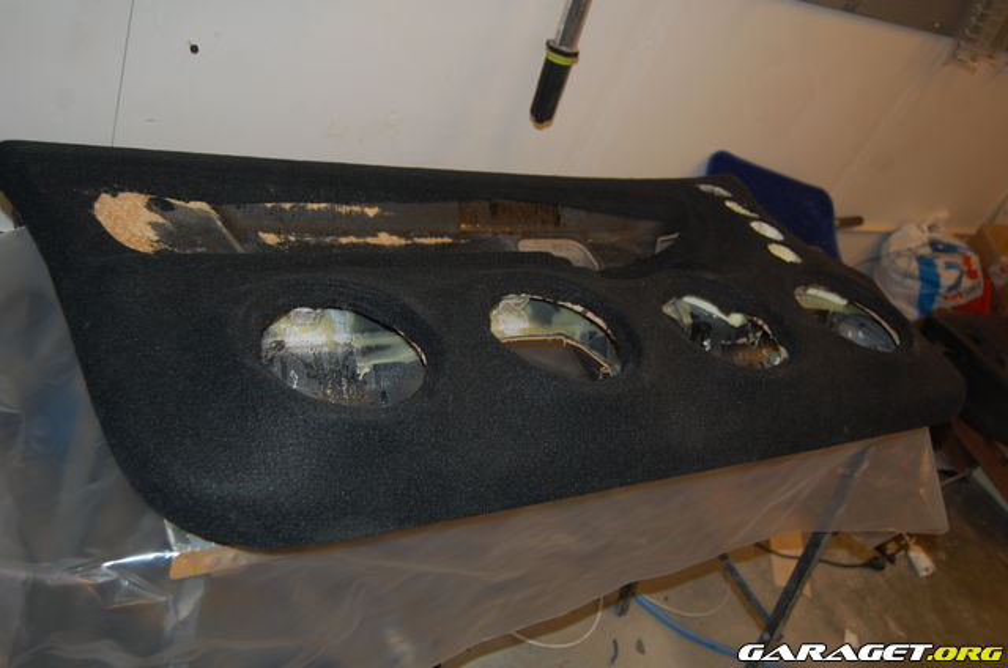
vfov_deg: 39.8
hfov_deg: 57.3
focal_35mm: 33
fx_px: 922
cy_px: 334
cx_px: 504
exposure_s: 1/60
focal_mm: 22
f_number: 3.8
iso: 400
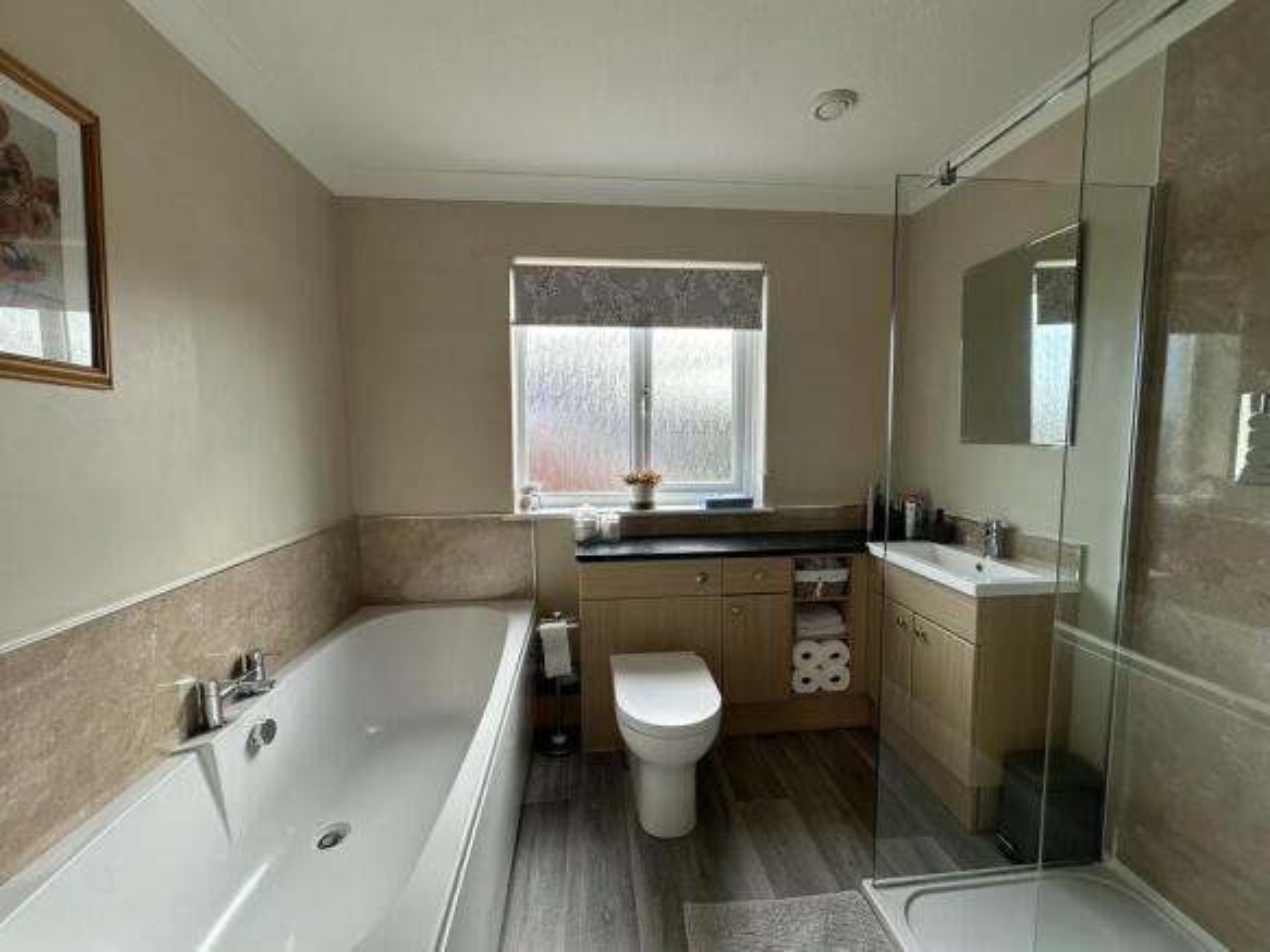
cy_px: 476
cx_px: 635
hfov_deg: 102.1
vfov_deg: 85.7
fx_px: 514
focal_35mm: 14
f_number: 2.2
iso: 64
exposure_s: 1/99
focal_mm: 2.22
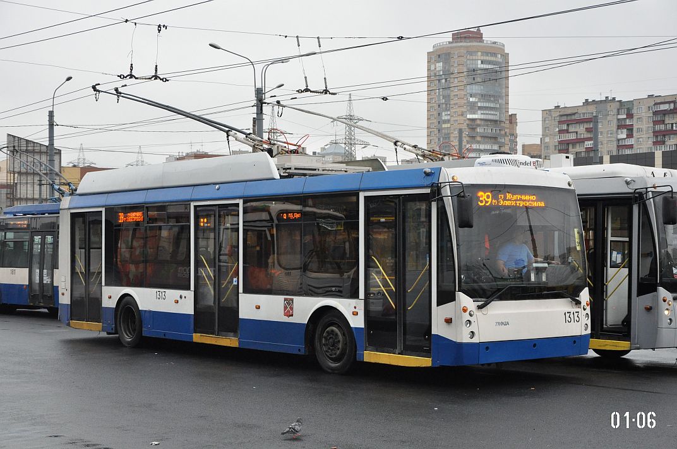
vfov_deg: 21.5
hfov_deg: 31.9
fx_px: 1183
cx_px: 338
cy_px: 224
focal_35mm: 63
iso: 1400
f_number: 4.8
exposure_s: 1/500
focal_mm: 42
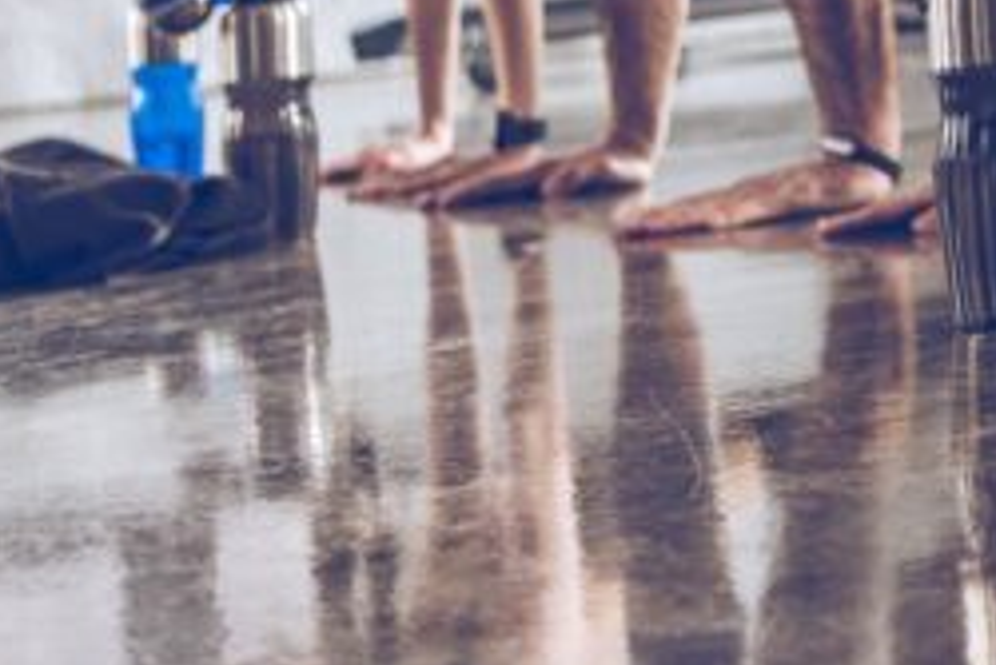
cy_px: -406
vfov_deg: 10.1
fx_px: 3626
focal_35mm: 131
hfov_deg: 13.6
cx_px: 1924
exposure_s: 1/160
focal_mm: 32
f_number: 2.8
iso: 200
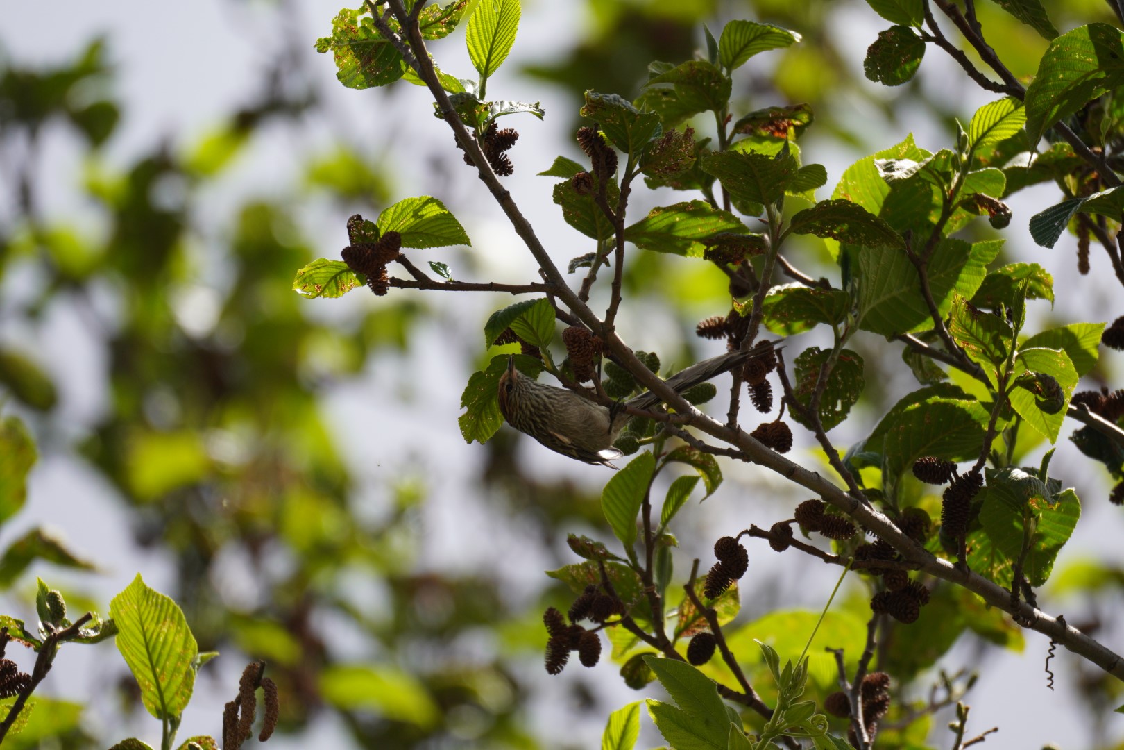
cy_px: 375
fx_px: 23415
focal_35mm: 750
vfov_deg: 1.8
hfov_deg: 2.7
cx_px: 562
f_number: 6.7
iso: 250
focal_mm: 500
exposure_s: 1/500
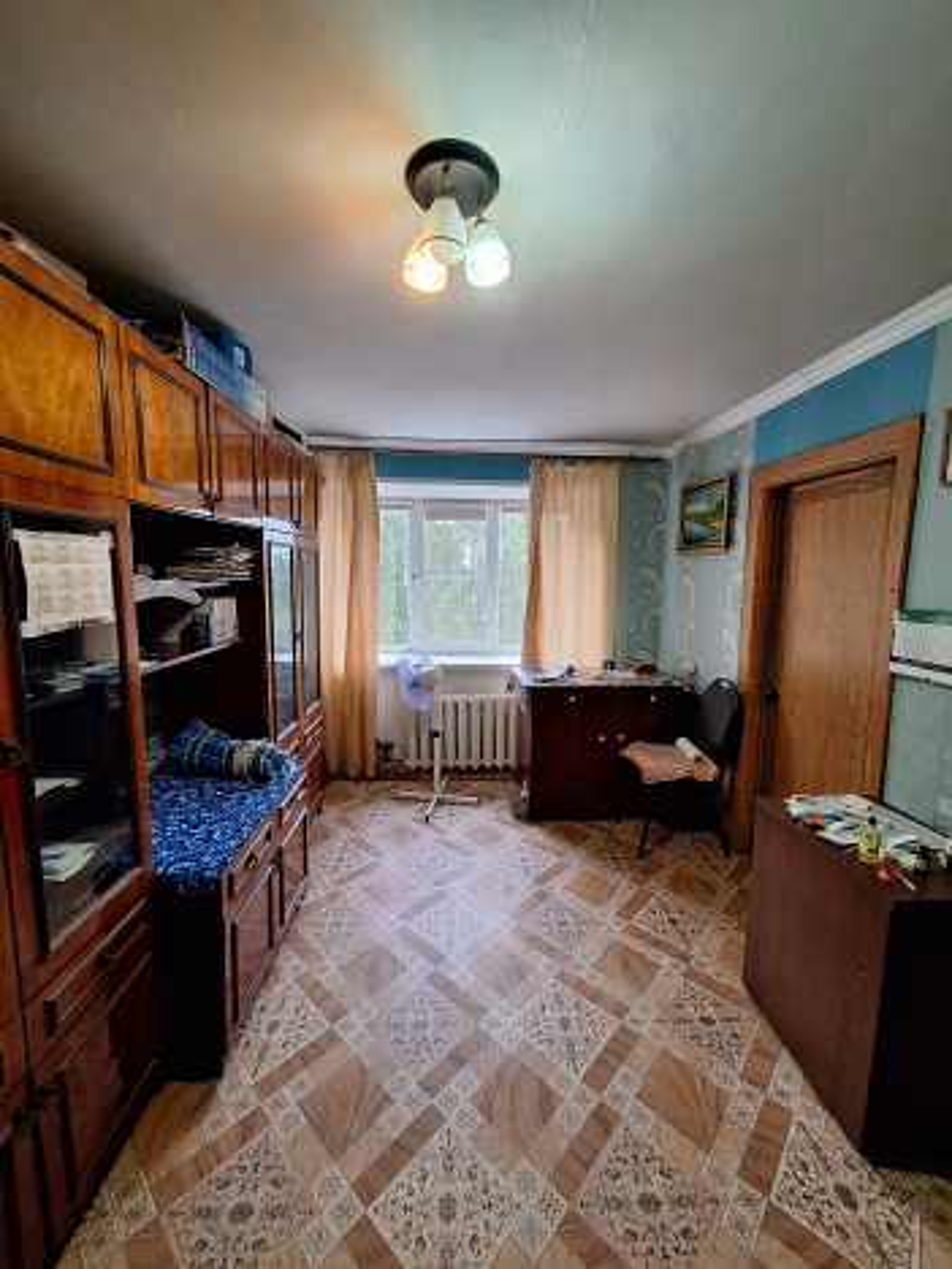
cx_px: 476
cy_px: 634
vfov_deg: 106.2
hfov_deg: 89.9
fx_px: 477
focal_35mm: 13
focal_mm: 1.74
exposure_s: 1/50
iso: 160
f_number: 2.2
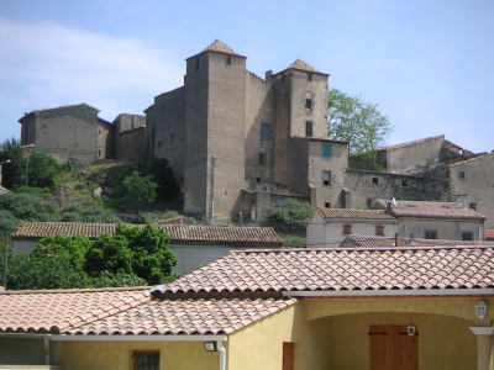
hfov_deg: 24.7
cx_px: 247
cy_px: 185
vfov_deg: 18.7
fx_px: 1127
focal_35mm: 79
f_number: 3.2
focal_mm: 12.2
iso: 50
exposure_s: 1/750
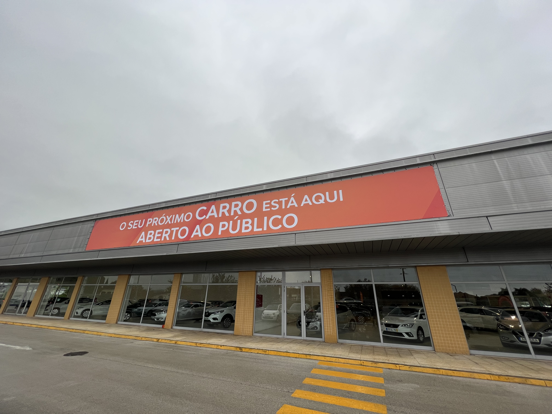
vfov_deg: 89.9
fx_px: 207
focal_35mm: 13
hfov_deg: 106.2
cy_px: 207
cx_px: 276
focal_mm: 1.57
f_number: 1.8
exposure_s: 1/152
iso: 32
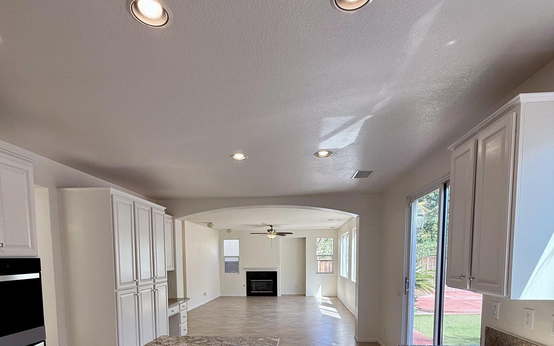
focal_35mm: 20
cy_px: 283
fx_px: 302
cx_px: 275
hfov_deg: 85.1
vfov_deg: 54.9
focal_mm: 2.22
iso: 64
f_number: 2.2
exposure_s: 1/169
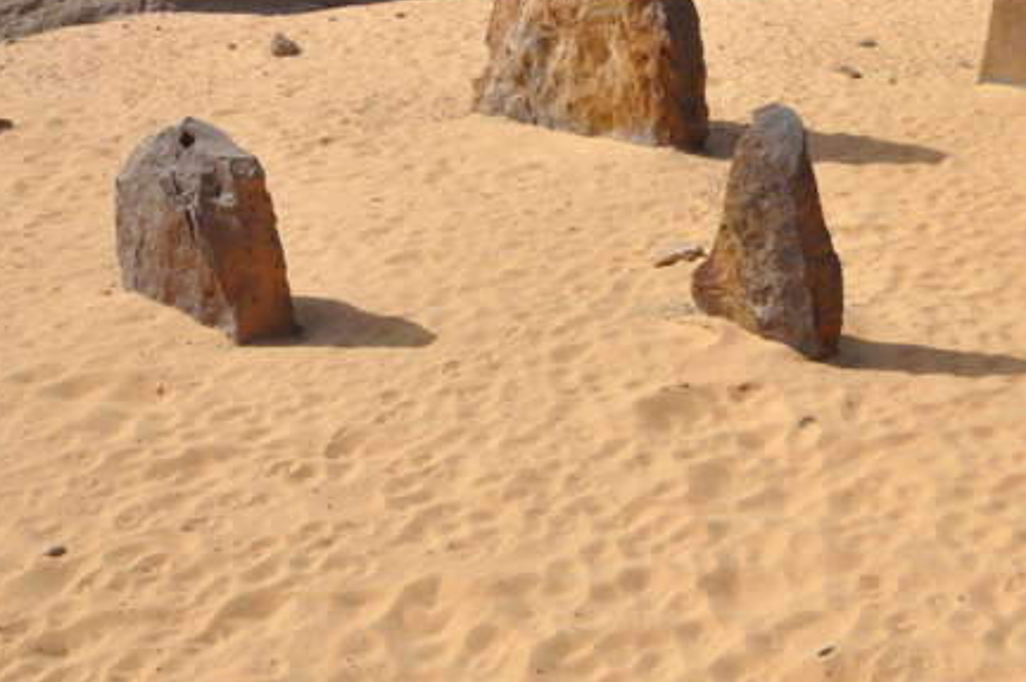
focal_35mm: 50
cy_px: 158
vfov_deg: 26.5
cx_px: 936
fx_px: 1423
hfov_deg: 36.9
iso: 3200
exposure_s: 1/1600
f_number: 20
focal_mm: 18
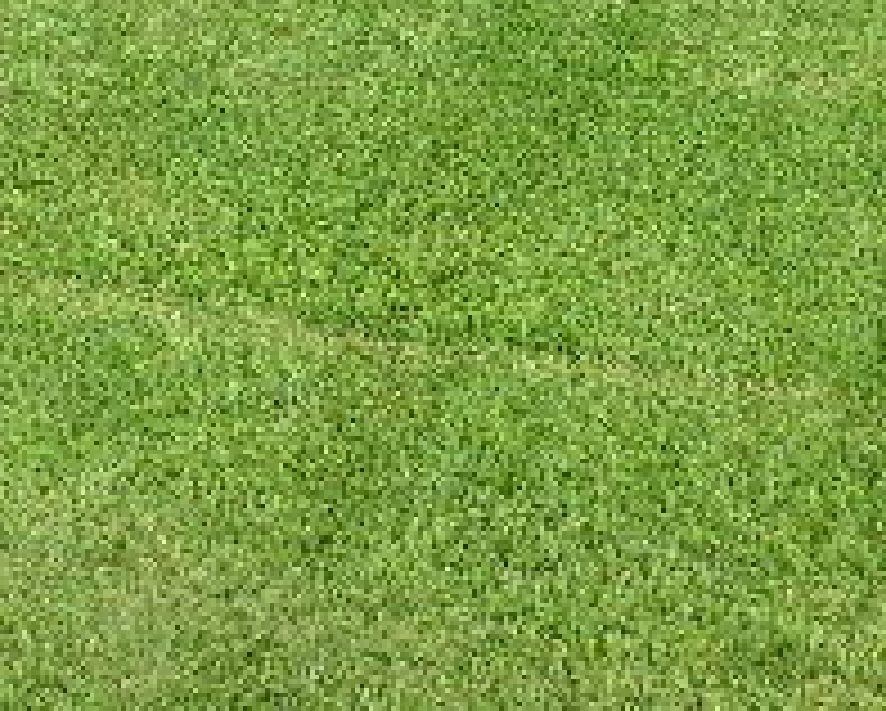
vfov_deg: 18.9
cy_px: -189
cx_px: 418
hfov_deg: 25.0
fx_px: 1995
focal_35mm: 76
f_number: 2.8
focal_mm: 4.3
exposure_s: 1/500
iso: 100
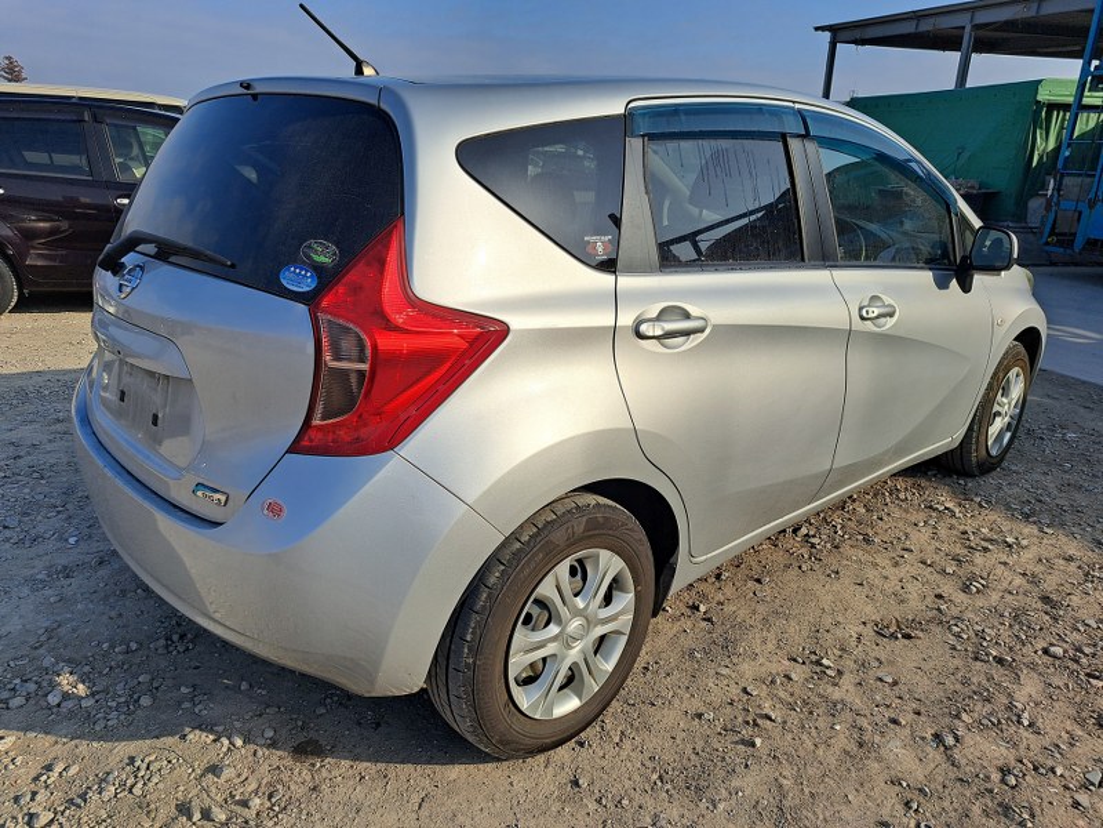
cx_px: 552
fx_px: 765
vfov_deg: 56.8
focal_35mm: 24
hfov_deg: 71.6
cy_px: 414
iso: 50
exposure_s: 1/2288
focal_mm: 5.23
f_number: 1.8
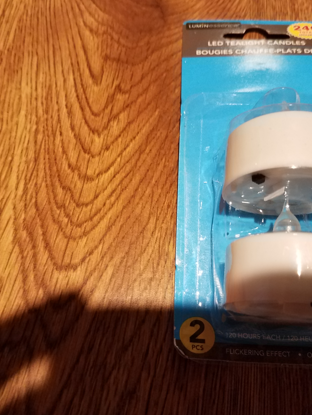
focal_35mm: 35
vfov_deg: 52.6
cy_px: 208
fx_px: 421
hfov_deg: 40.6
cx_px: 181
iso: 160
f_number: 1.7
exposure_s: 1/24
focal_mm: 4.2
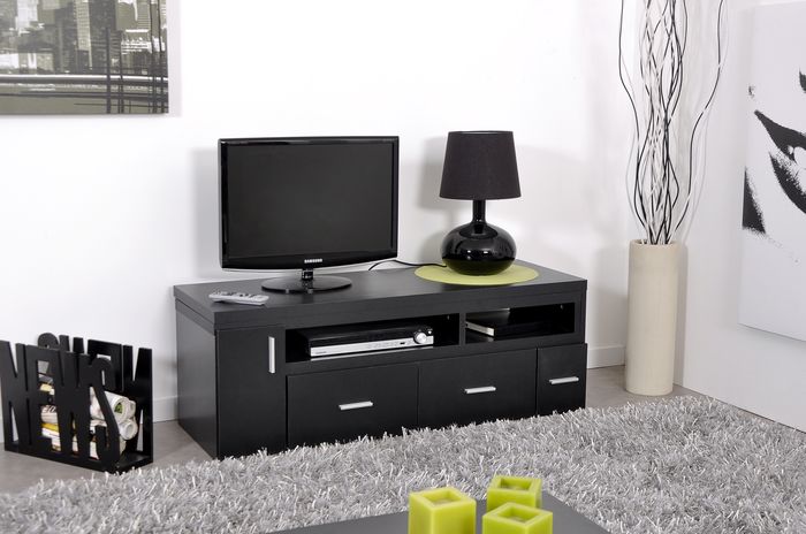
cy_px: 267
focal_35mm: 48
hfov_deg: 41.2
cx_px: 403
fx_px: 1073
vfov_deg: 28.0
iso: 100
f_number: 8
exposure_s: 1/125
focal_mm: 32
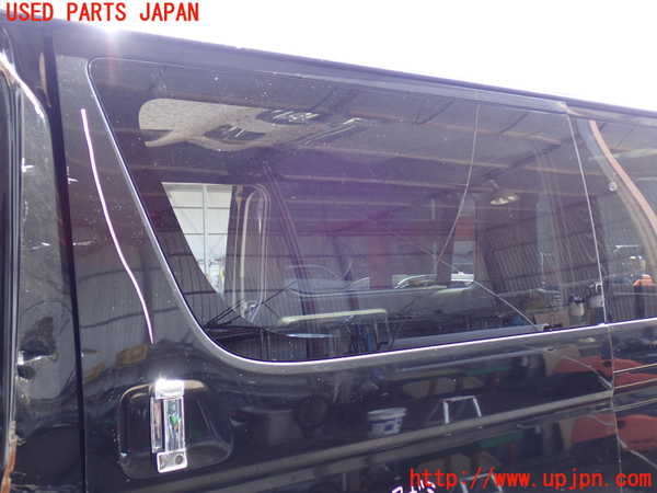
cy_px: 246
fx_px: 778
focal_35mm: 41
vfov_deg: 35.1
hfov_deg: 45.8
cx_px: 328
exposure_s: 1/80
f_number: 2.8
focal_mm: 7.31
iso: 200
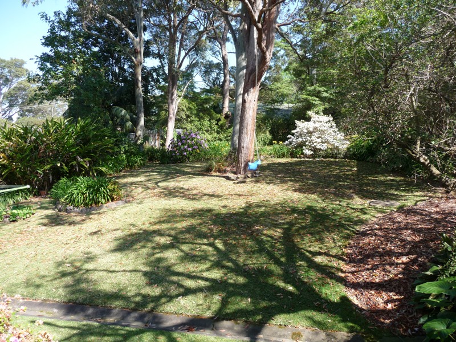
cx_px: 228
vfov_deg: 49.7
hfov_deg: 63.4
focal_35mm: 28
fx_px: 369
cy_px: 171
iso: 100
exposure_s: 1/250
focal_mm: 4.7
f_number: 3.3
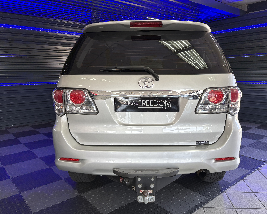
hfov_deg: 62.1
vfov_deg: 51.5
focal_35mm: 28
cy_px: 107
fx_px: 221
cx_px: 145
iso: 40
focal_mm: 5.96
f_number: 1.6
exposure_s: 1/100
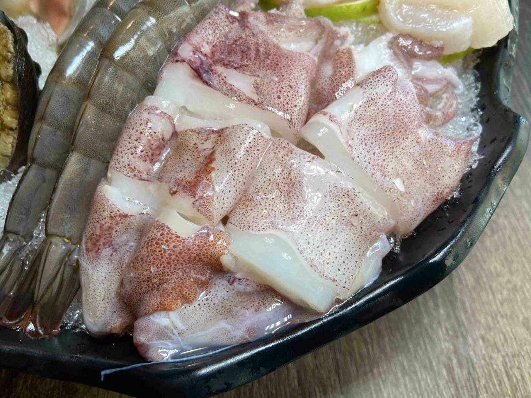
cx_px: 266
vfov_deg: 53.1
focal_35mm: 26
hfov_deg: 67.3
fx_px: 399
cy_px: 199
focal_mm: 4.25
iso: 32
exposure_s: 1/125
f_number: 1.8
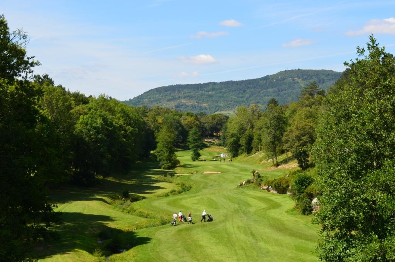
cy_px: 131
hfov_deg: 27.0
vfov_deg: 18.1
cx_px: 198
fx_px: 821
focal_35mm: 75
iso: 200
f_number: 10
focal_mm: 50
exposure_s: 1/250
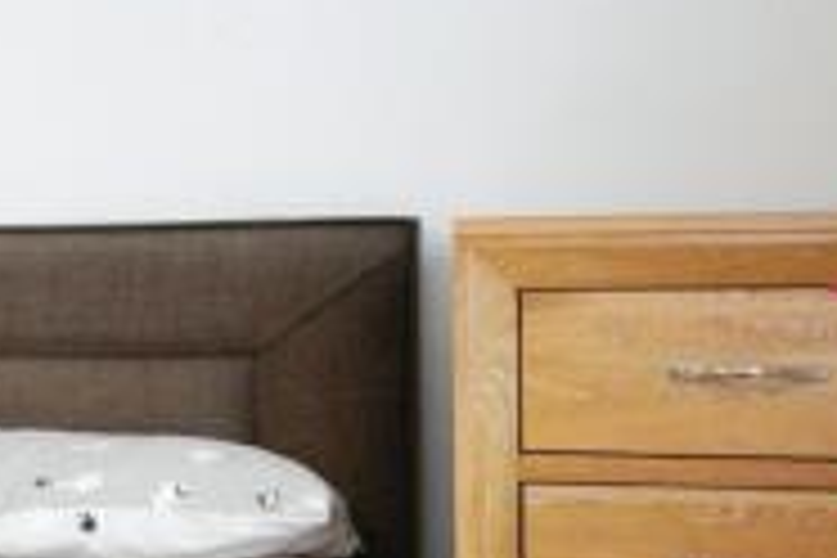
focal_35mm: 88
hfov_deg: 16.1
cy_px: 326
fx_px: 2046
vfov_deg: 15.5
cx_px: -972
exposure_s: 1/20
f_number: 9
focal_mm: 16
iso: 2000
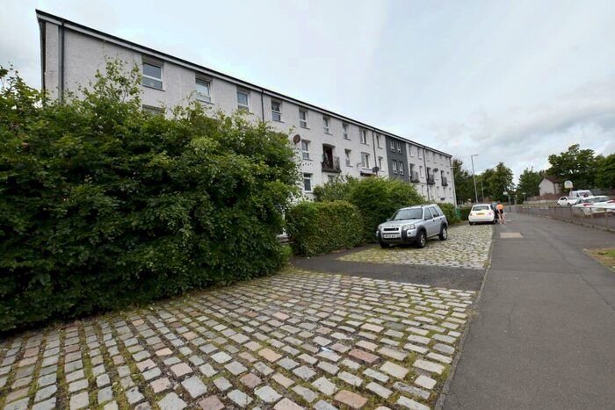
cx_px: 308
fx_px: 256
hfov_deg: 100.4
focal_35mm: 15
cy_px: 205
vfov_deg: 77.4
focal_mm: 10
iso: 100
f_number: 8
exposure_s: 1/250
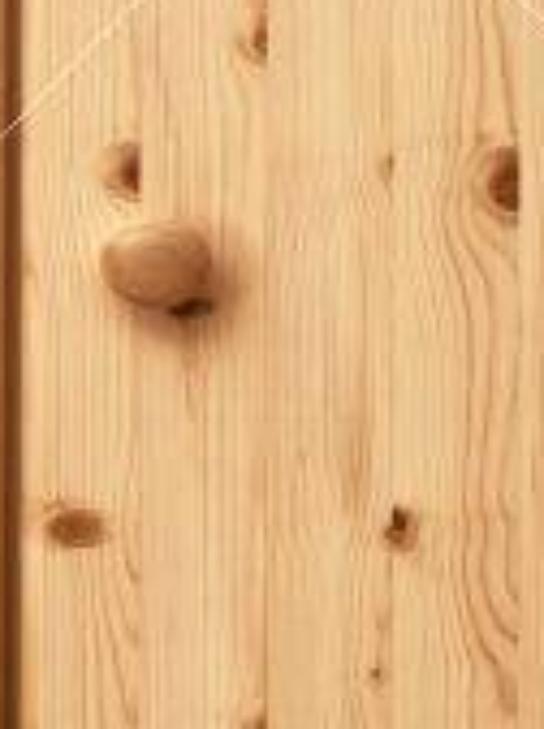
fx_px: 3744
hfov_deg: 7.9
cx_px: -611
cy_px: -190
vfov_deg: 10.9
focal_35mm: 178
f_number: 8
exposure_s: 1/125
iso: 100
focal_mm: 24
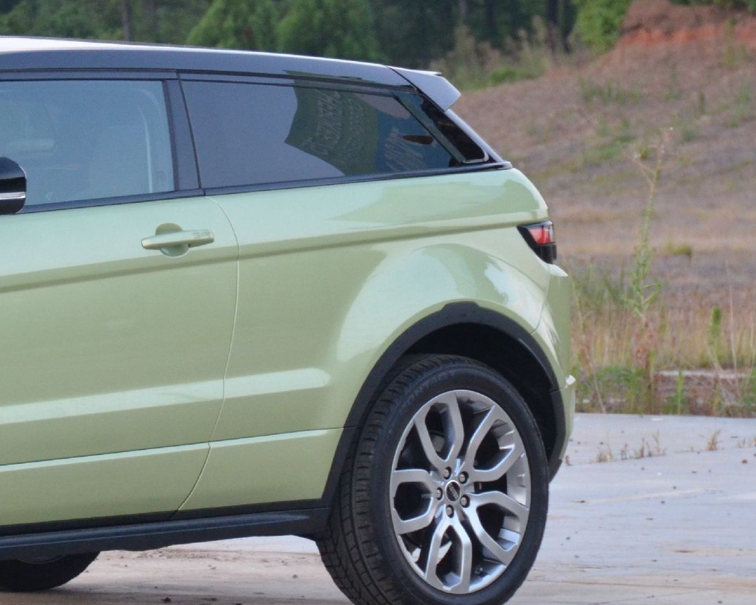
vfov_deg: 4.7
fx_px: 7364
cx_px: -145
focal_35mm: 329
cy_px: 241
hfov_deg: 5.8
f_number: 5.3
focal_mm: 95
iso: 1600
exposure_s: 1/250
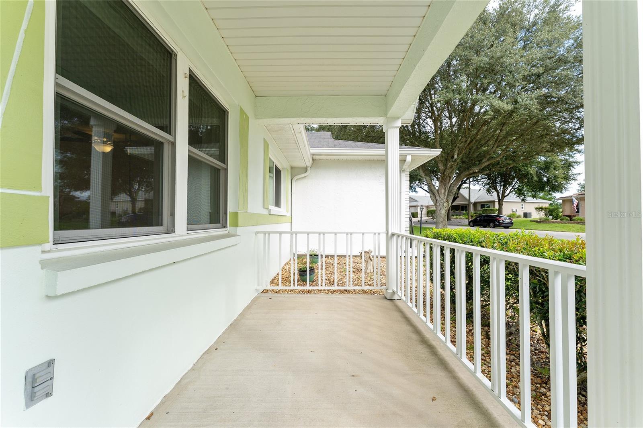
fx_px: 250
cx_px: 322
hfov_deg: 104.3
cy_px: 214
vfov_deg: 81.2
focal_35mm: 14
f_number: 7.1
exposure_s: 1/200
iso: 500
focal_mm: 14
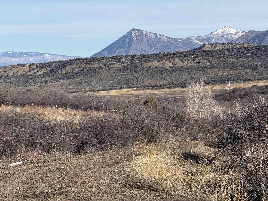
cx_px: 132
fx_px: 952
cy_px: 103
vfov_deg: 12.0
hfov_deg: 16.0
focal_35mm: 123
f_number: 2.8
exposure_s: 1/1818
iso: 64
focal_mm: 15.66
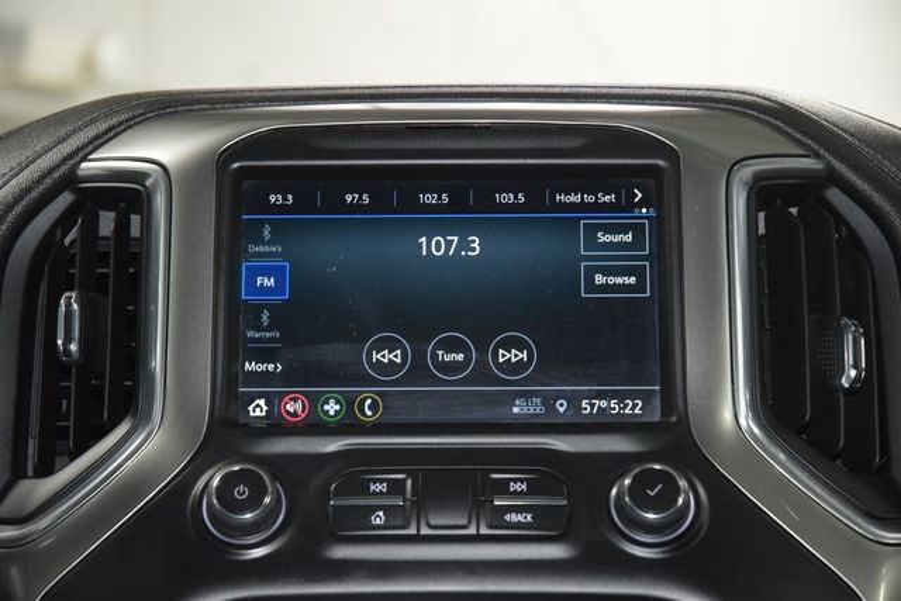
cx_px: 450
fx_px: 2628
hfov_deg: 19.5
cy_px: 300
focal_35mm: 105
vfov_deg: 13.0
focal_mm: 70
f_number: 4.5
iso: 3200
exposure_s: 1/80
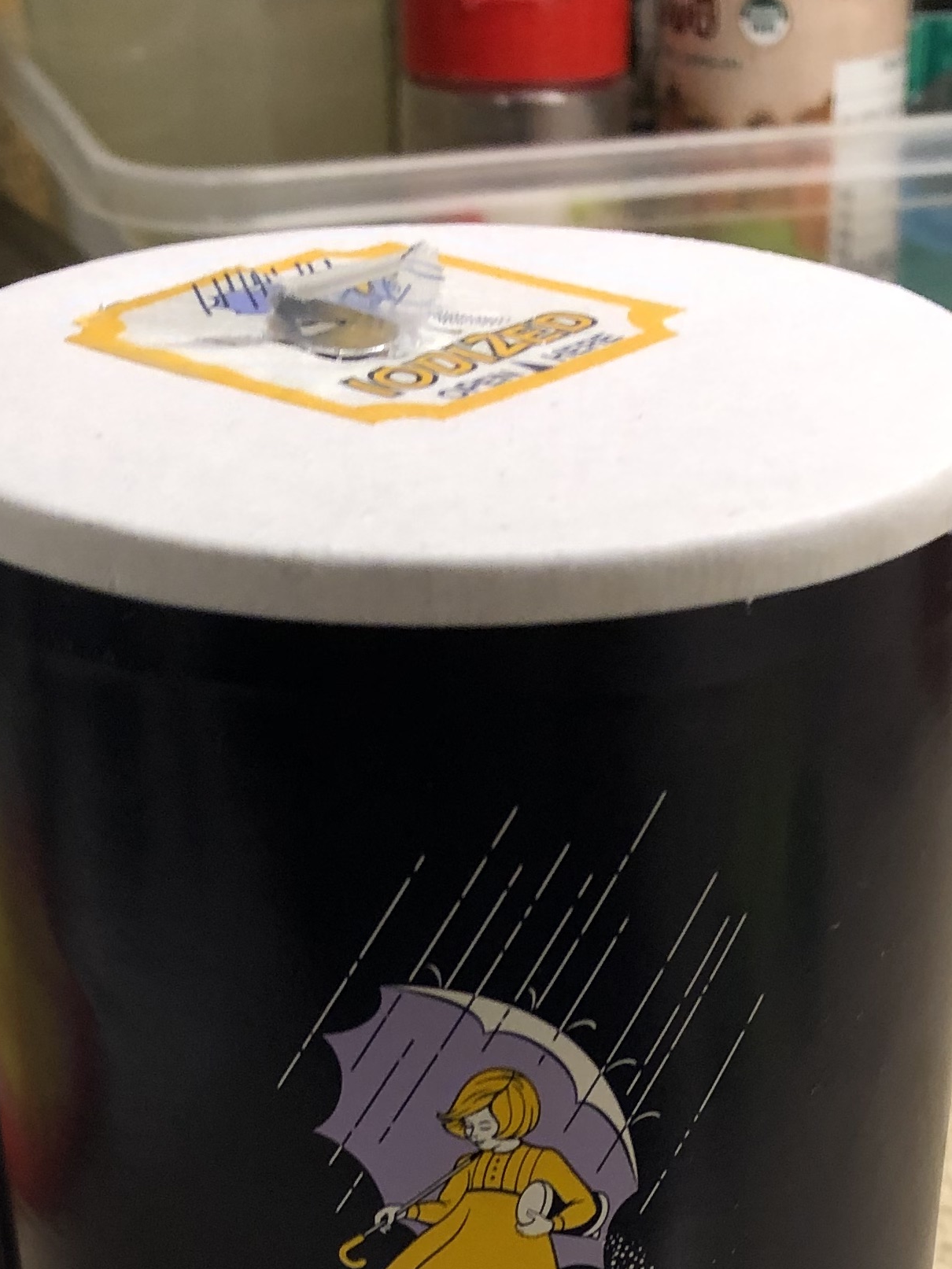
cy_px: 1322
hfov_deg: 21.0
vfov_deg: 26.1
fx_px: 2566
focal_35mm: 70
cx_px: 556
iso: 40
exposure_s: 1/24
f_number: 1.8
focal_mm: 4
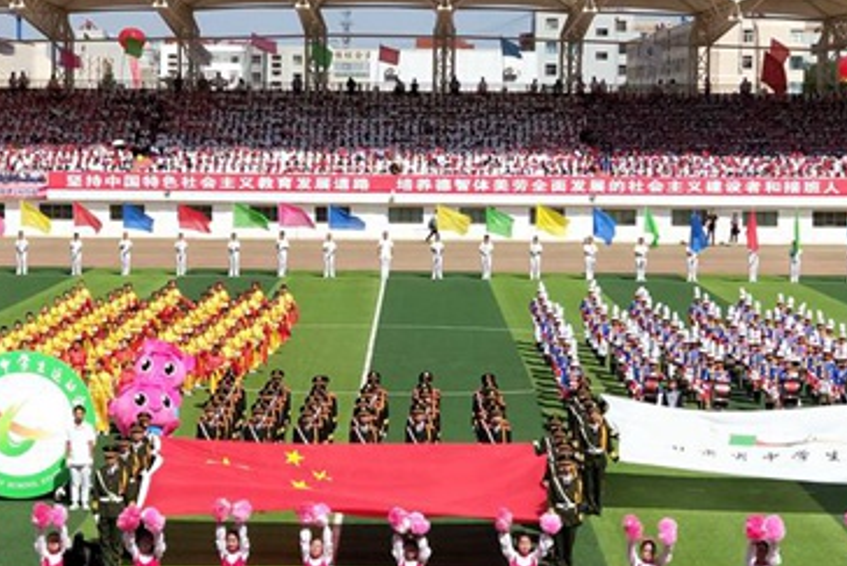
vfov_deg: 25.1
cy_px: 323
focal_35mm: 54
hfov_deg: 36.7
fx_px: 1271
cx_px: 335
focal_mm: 5.47
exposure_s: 1/1196
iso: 40
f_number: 2.6
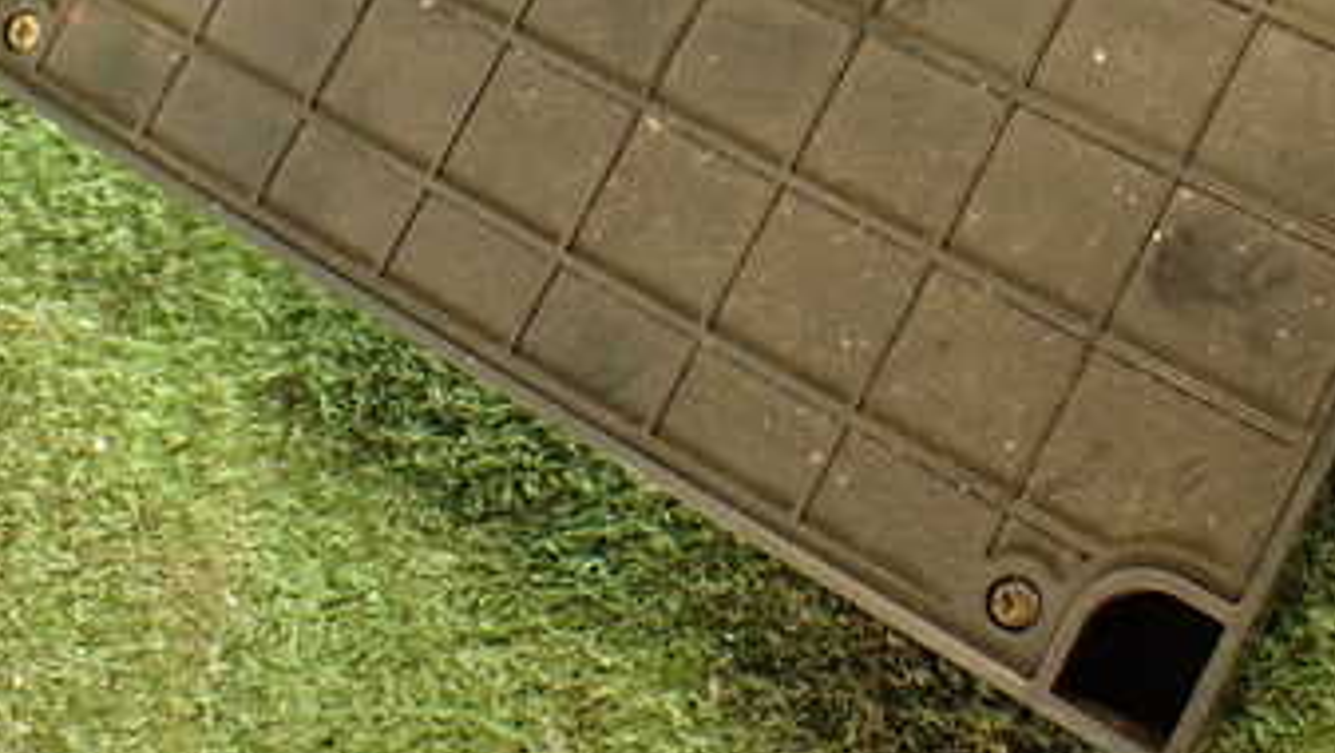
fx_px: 2196
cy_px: -4
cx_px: 780
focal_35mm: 62
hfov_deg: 33.7
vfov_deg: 18.9
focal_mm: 5.79
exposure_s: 1/30
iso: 500
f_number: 2.4
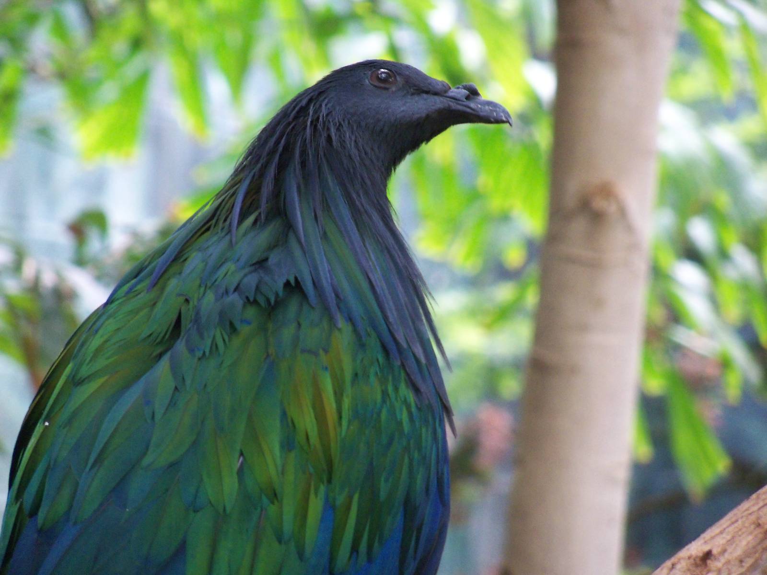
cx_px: 384
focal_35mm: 247
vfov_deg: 6.0
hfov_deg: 8.0
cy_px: 288
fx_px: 5473
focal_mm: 43.8
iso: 400
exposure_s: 1/30
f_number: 4.4
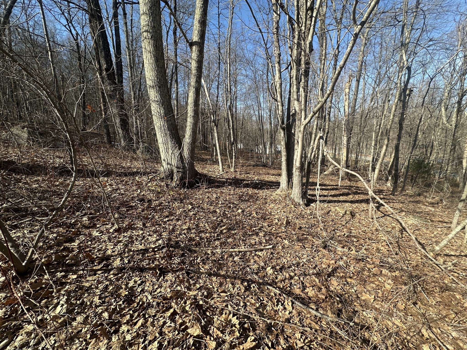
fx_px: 189
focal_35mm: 14
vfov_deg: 85.7
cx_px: 234
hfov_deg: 102.1
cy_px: 175
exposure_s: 1/924
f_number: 2.2
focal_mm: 2.22
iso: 50
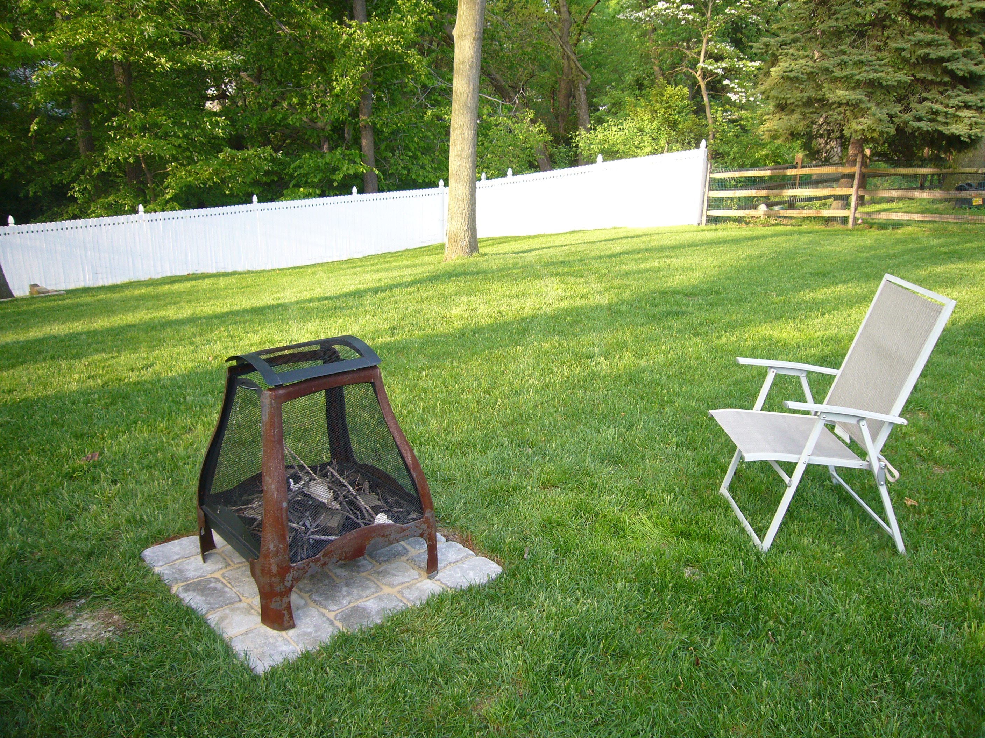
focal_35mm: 28
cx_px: 492
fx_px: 797
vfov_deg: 49.7
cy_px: 369
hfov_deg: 63.4
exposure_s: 1/50
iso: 80
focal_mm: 4.6
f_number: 2.8
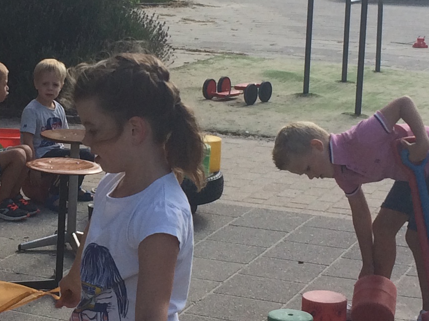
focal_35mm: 110
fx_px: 1363
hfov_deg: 17.5
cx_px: 19
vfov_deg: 13.4
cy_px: 104
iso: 32
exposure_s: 1/1325
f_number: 2.2
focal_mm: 4.15
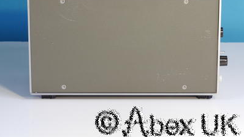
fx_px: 1035
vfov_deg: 7.6
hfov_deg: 13.4
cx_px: 122
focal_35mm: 160
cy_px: 49
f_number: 8
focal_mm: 73
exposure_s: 1/2.5
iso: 200
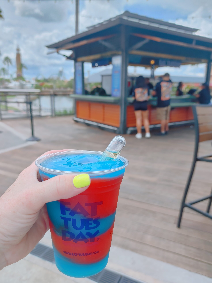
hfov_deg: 53.1
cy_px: 142
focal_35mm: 26
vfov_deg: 67.3
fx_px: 212
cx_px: 106
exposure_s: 1/833
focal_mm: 5.58
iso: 50
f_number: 1.8
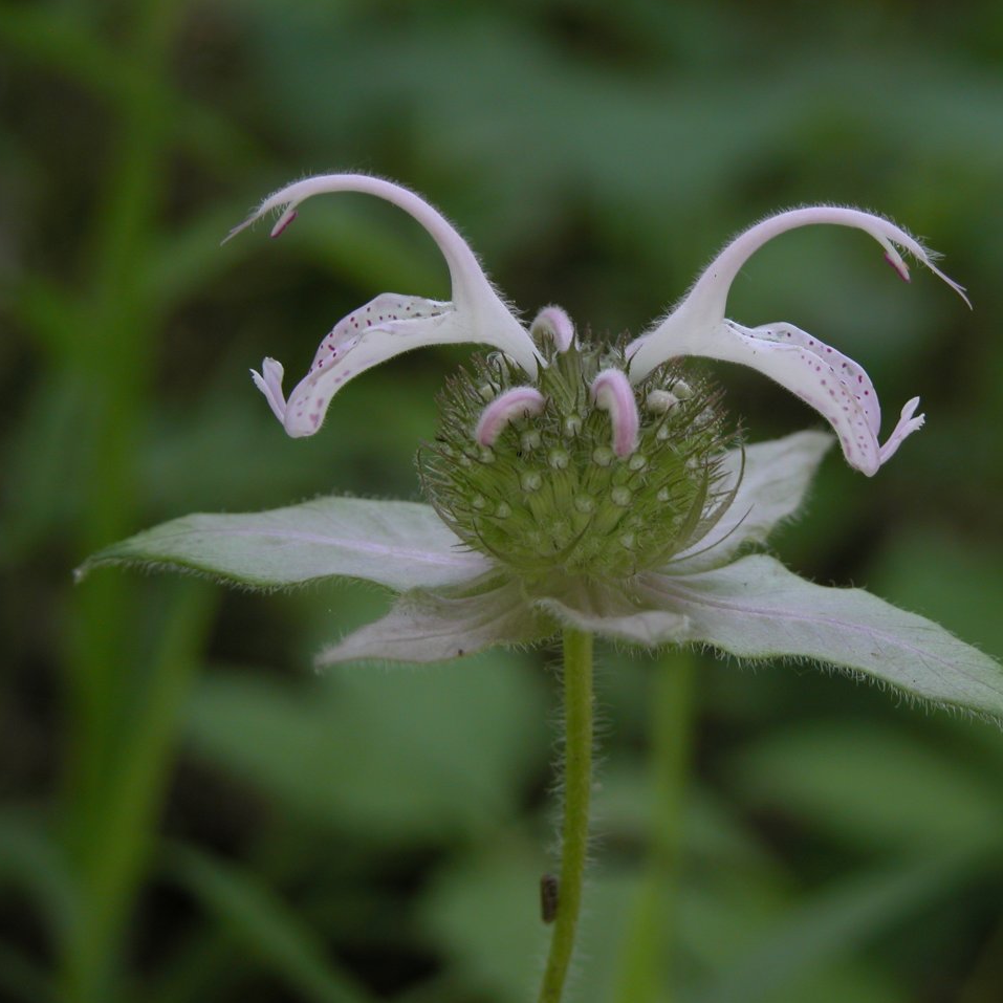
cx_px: 651
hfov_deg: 10.0
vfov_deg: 10.0
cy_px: 502
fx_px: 5737
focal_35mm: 175
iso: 100
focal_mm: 37.7
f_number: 3.9
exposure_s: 1/98.2
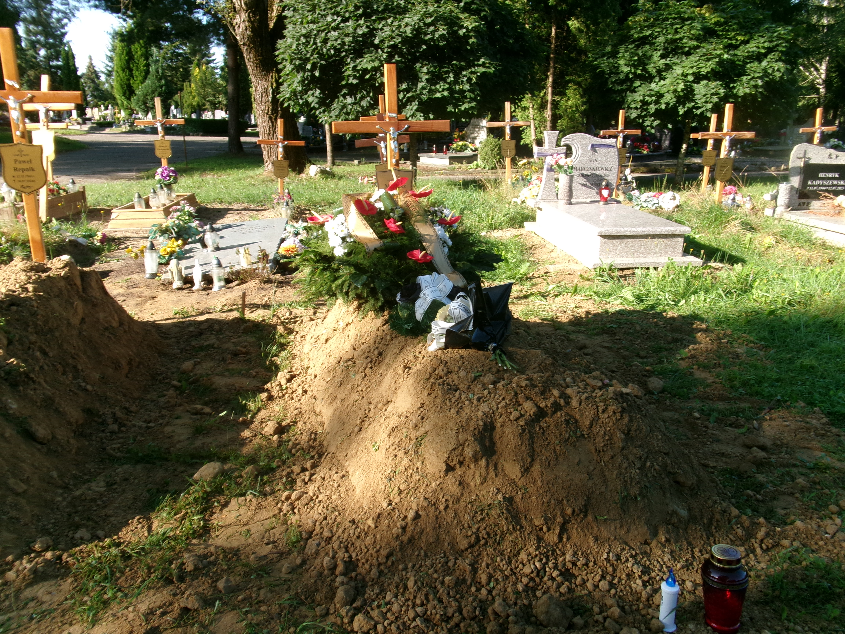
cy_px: 317
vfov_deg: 49.7
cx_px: 422
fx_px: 683
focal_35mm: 28
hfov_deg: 63.4
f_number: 10.8
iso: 100
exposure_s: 1/38
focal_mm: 5.1
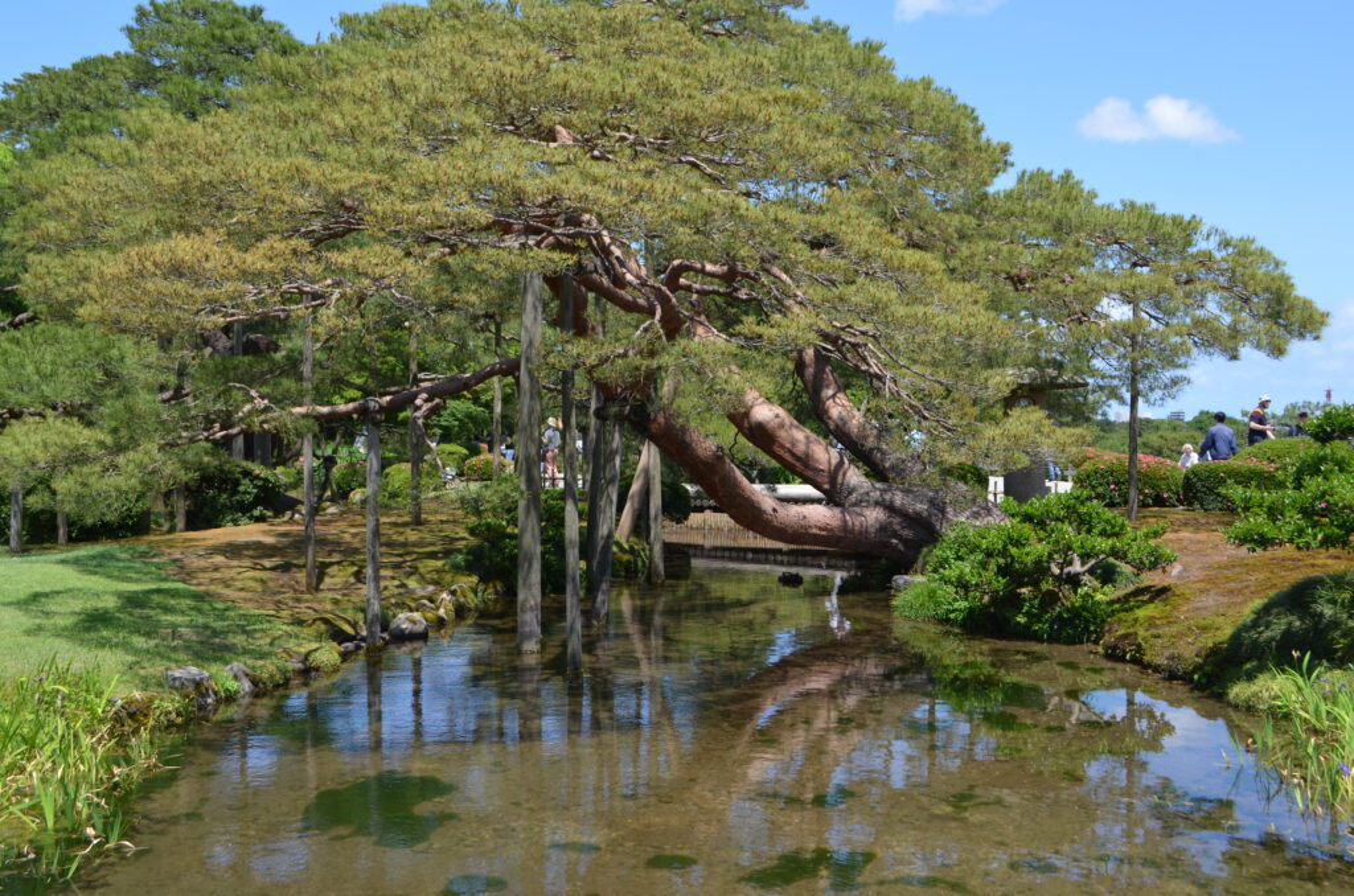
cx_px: 677
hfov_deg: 49.6
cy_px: 448
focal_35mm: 39
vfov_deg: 34.1
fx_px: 1464
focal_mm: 26
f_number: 8
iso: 160
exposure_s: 1/250
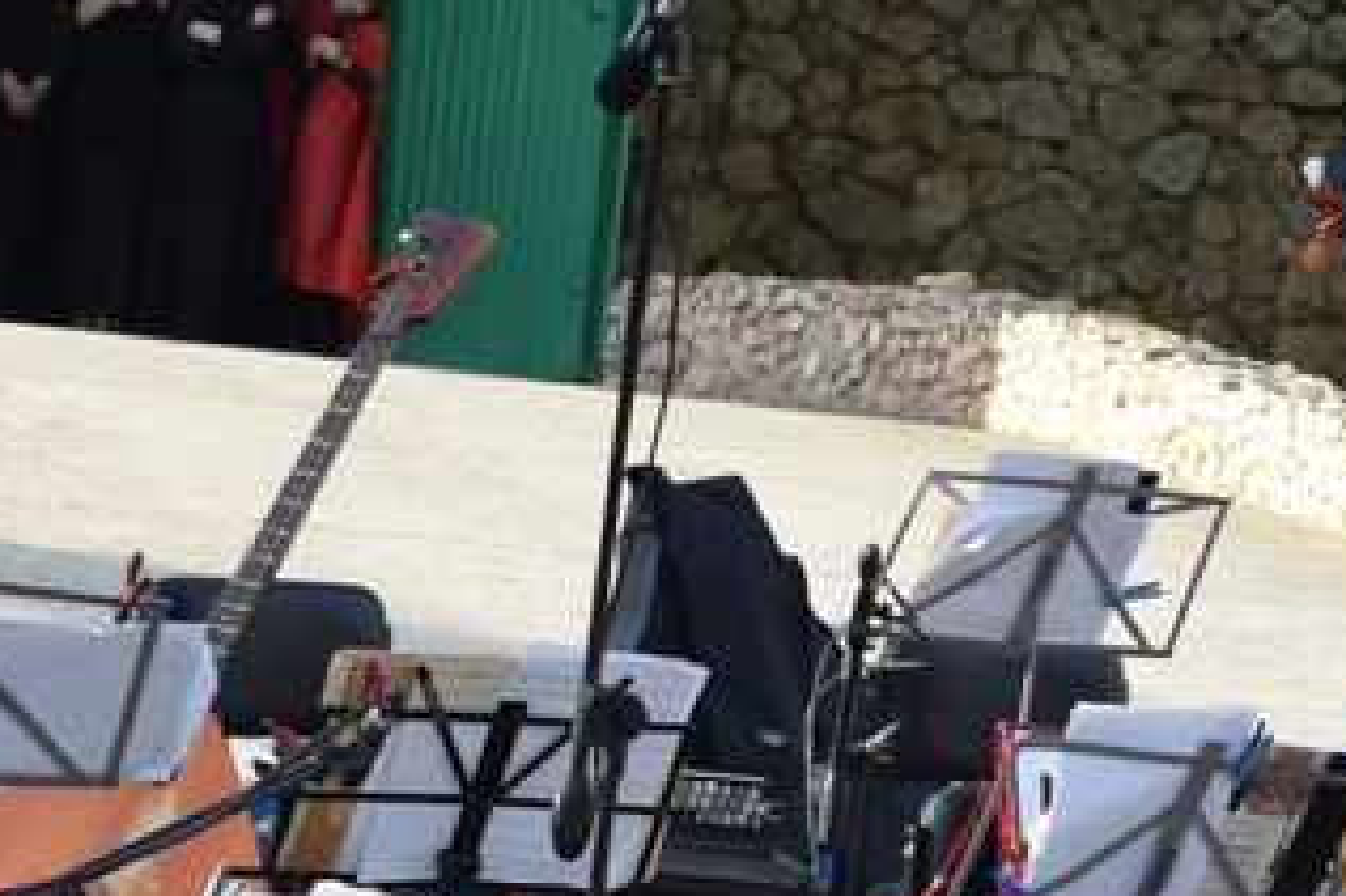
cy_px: 996
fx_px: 9043
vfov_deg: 5.7
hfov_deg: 8.2
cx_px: 2497
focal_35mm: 242
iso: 400
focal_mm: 40
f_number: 8
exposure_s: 1/250
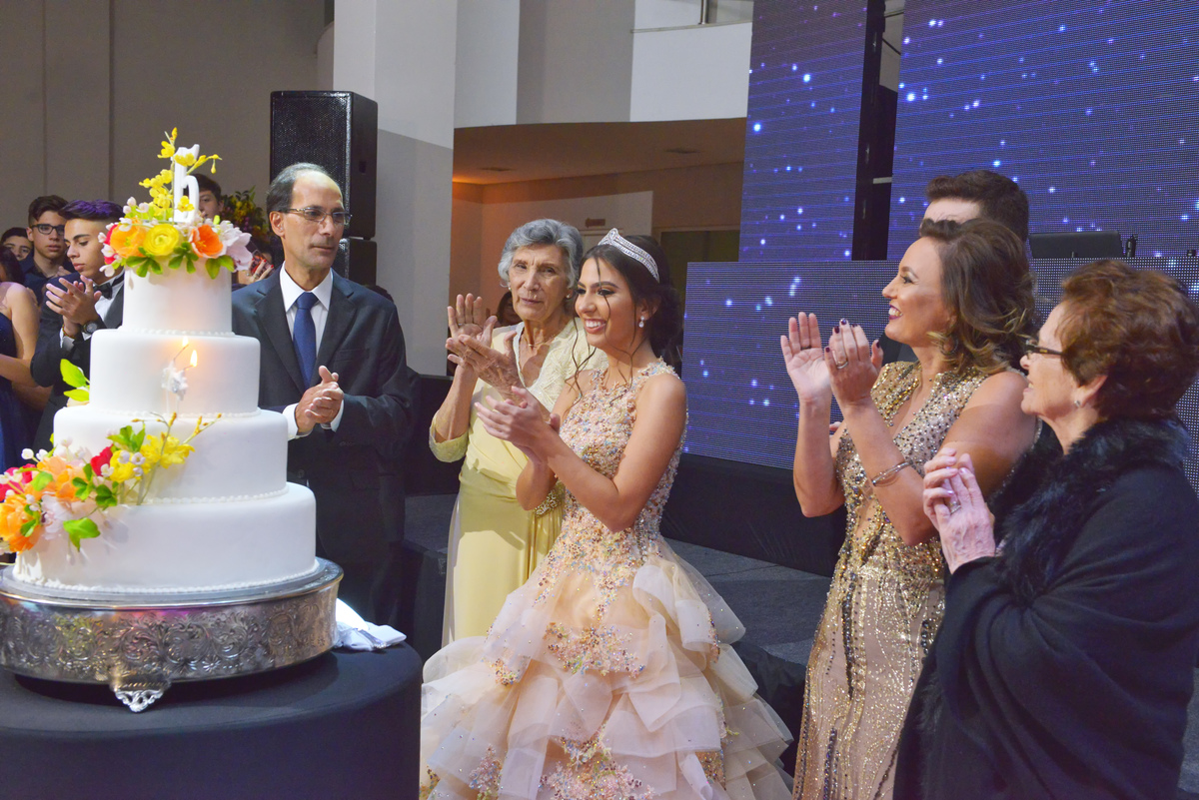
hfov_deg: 46.4
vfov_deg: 31.9
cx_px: 600
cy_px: 400
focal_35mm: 42
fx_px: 1399
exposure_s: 1/250
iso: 3200
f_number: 6.3
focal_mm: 42
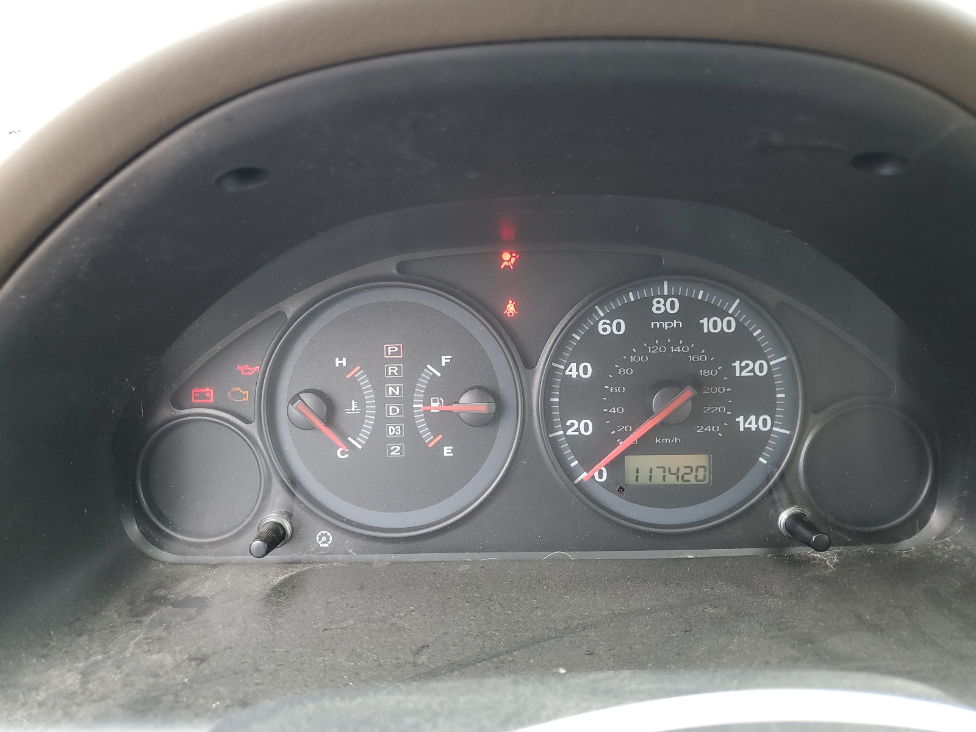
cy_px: 366
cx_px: 488
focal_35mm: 26
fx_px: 733
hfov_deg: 67.3
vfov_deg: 53.1
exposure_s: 1/60.2
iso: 70
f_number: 1.5
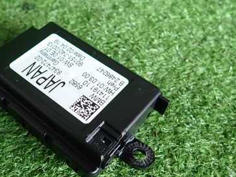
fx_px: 279
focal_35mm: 41
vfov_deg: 35.1
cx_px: 75
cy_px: 93
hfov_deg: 45.0
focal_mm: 4.5
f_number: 2
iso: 200
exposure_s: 1/80
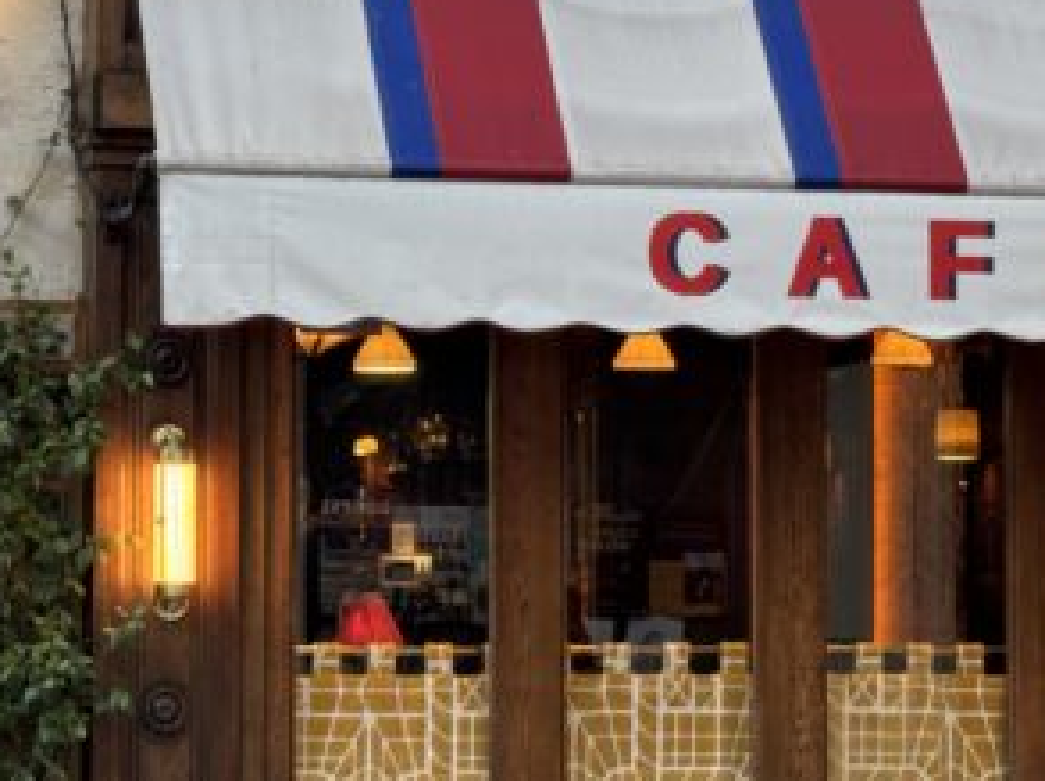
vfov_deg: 11.7
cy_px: 349
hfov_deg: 15.7
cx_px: 417
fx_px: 3799
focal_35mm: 126
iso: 100
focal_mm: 6.76
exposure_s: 1/100
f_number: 1.78
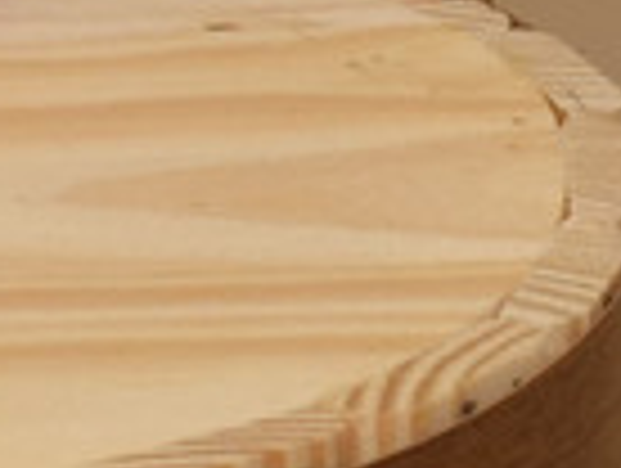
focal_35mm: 563
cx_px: -1107
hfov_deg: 3.4
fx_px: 10121
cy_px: -788
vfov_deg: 2.6
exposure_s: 1/200
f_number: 5.6
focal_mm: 45
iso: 800
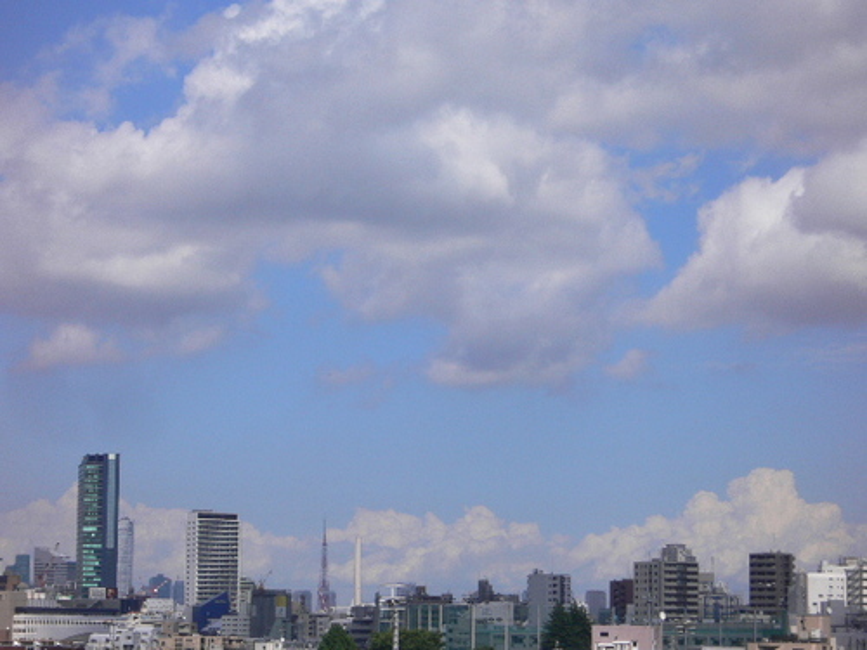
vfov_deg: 14.1
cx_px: 434
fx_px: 2630
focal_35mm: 105
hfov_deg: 18.7
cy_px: 325
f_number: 10
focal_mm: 17.4
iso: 80
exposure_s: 1/200
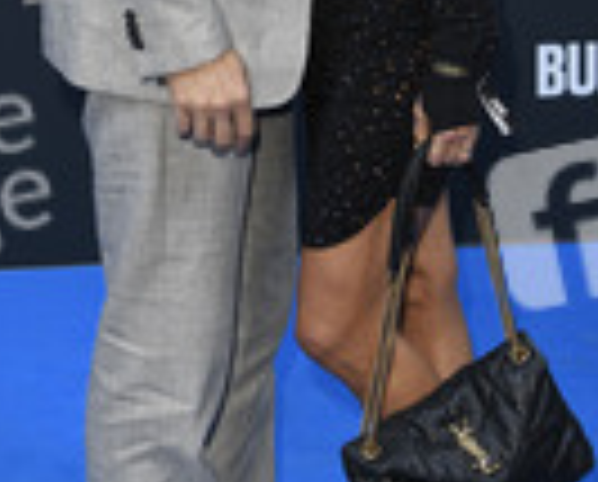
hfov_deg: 17.9
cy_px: -23
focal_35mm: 107
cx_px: 310
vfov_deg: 14.2
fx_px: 1898
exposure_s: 1/400
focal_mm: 38
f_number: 4
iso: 400
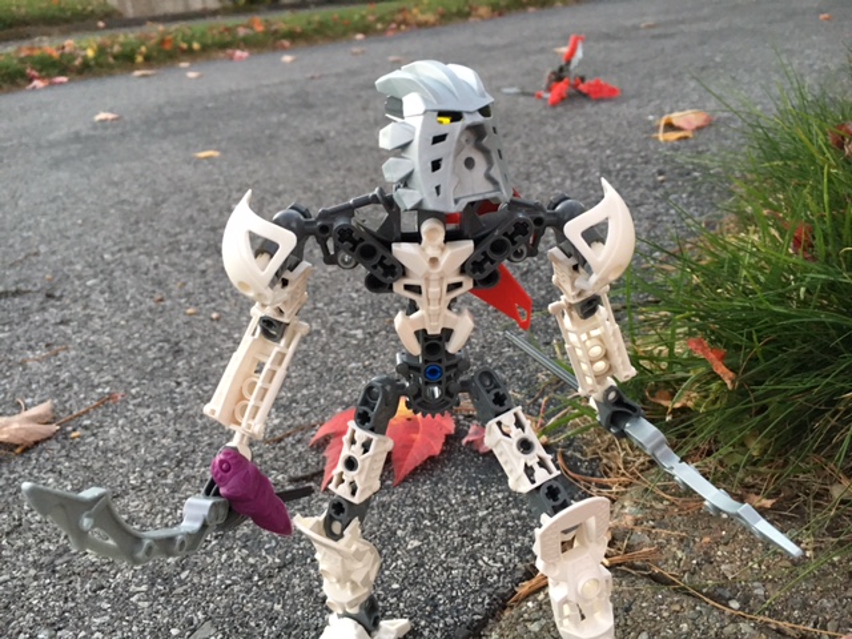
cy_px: 320
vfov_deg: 48.2
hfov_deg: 61.7
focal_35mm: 29
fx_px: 714
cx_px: 426
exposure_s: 1/30
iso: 160
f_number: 2.2
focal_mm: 4.15
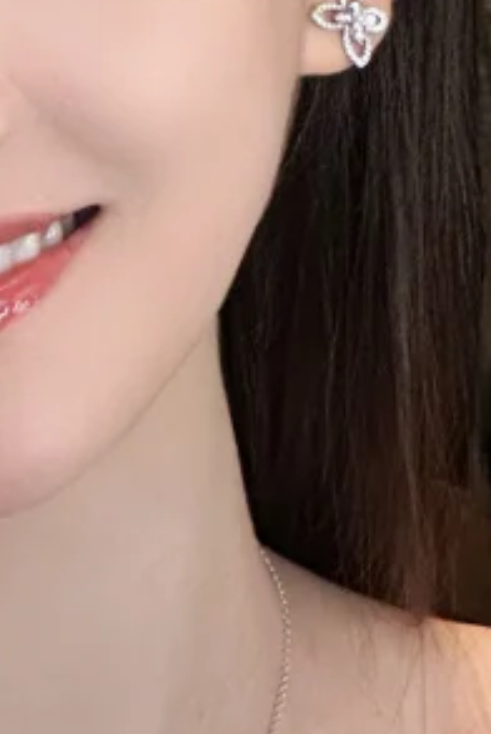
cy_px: 804
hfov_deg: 3.5
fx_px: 8021
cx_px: -30
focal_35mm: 393
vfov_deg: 5.2
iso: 400
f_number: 2.8
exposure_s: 1/60
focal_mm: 9
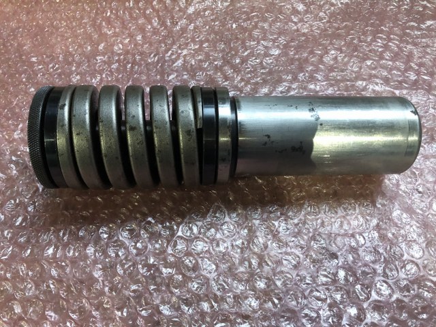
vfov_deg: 49.7
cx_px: 218
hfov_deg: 63.4
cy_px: 164
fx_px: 353
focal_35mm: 28
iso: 80
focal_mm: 3.99
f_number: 1.8
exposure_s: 1/15
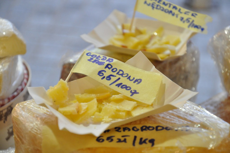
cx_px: 115
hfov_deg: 17.1
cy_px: 76
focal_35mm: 120
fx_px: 766
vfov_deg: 11.4
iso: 2000
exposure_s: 1/40
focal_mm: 80
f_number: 5.3
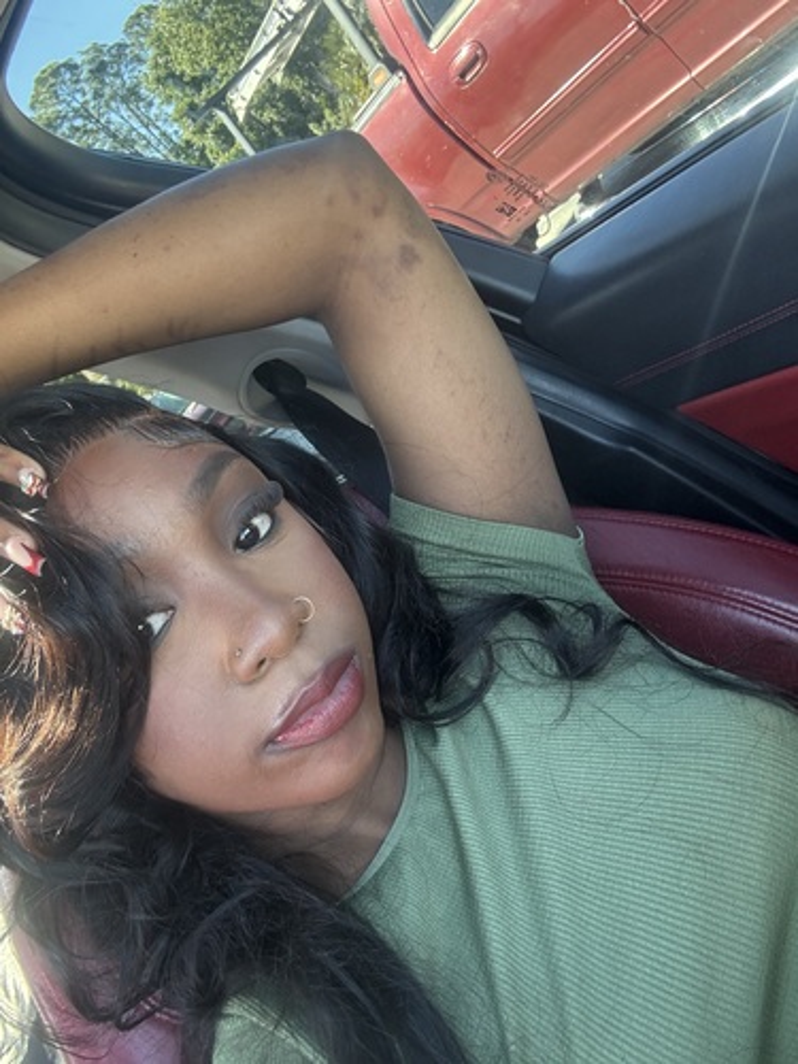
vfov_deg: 60.0
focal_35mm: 30
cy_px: 532
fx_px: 922
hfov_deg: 46.8
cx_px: 399
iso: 100
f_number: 1.9
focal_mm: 2.69
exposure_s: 1/60
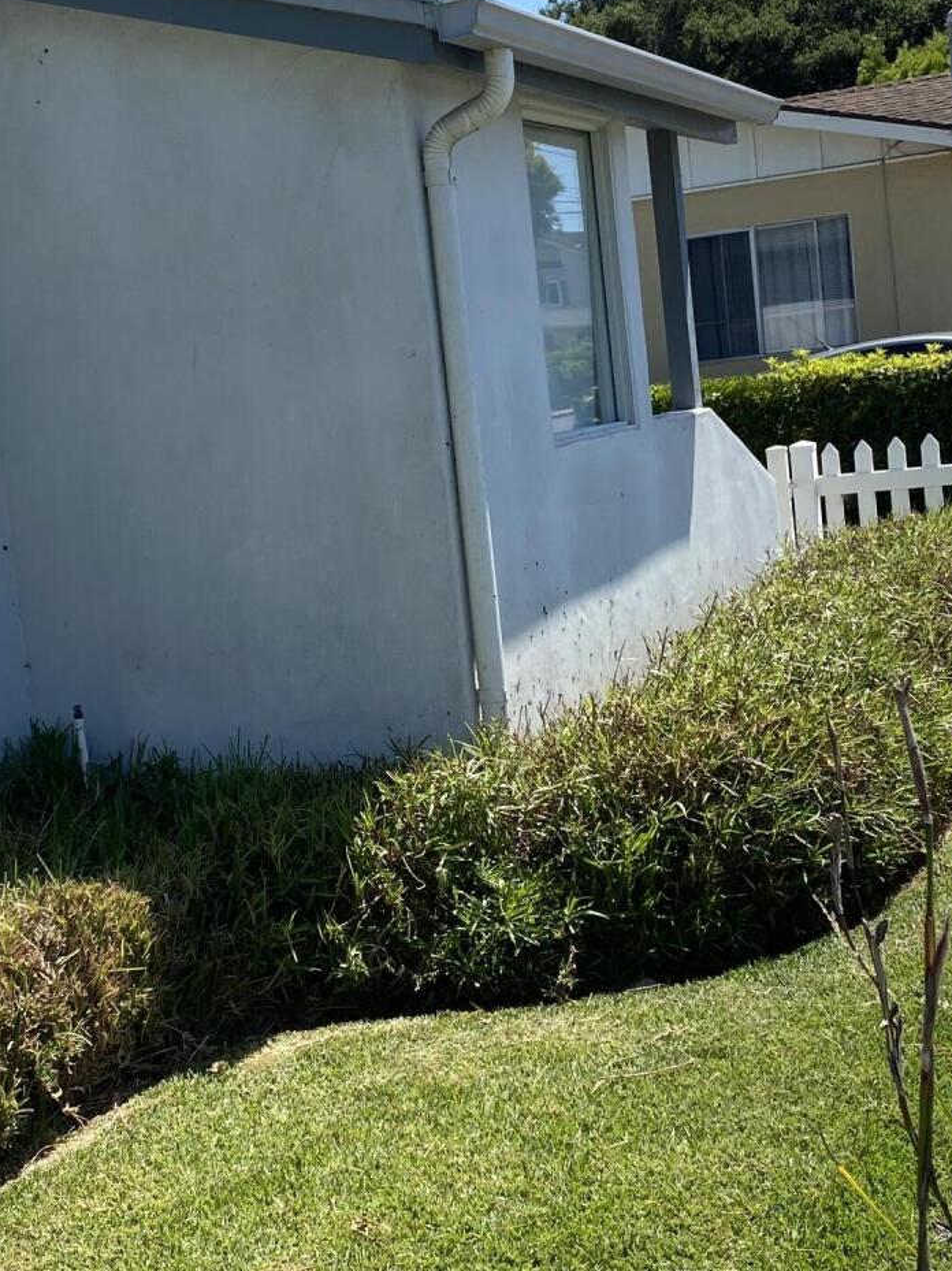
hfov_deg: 26.1
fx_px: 2055
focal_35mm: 56
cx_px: 445
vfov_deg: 34.4
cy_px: 614
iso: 32
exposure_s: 1/2028
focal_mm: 4.25
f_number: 1.8
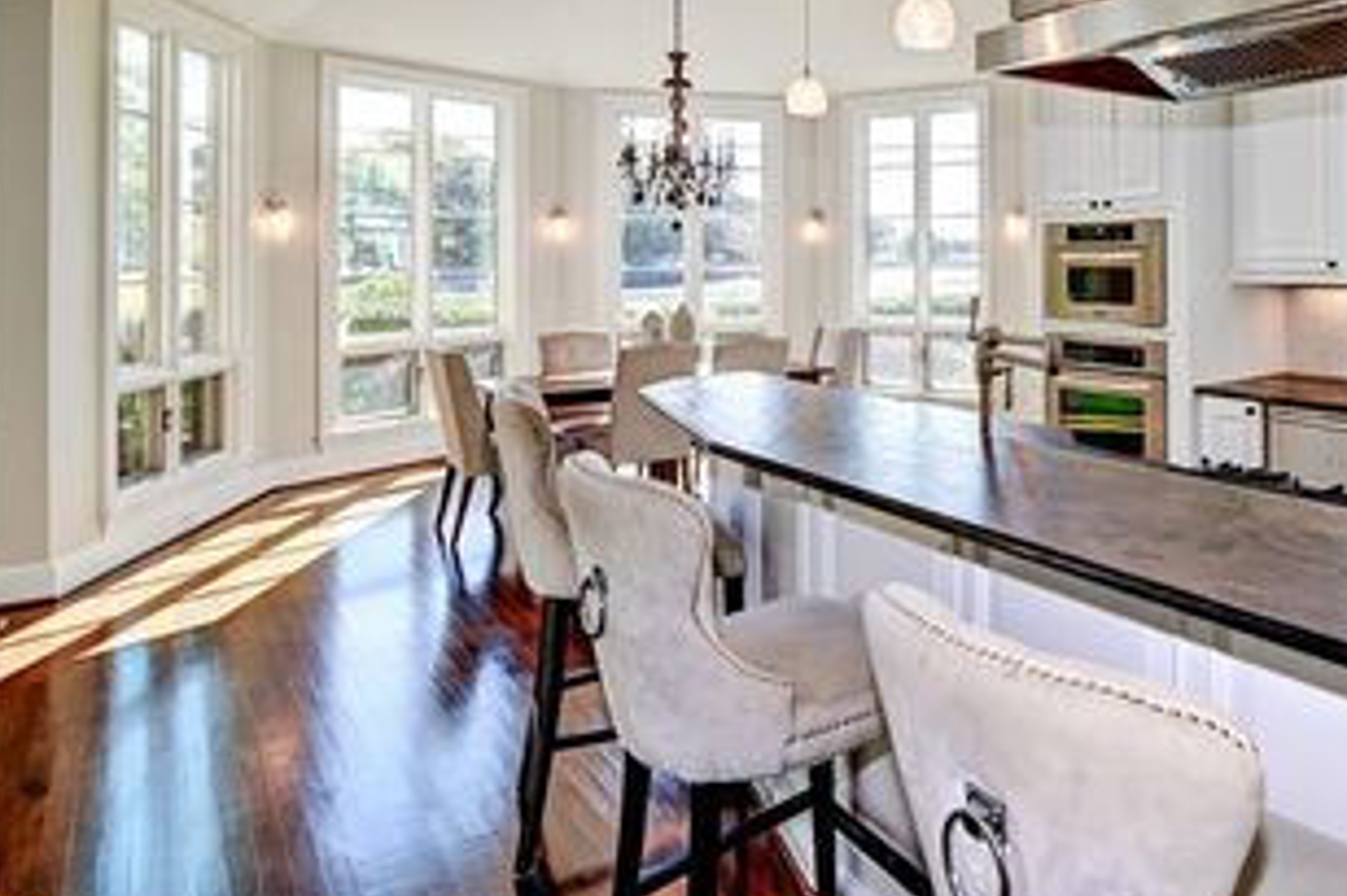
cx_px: 1067
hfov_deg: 63.7
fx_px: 972
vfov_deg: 47.6
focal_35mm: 26
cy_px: 221
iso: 200
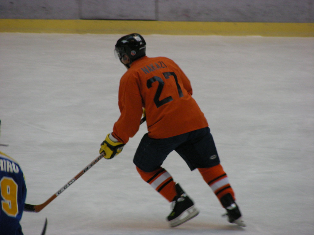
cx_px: 157
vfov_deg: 4.8
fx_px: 2803
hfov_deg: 6.4
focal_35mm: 309
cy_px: 118
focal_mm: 51.6
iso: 240
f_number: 3.5
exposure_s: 1/120
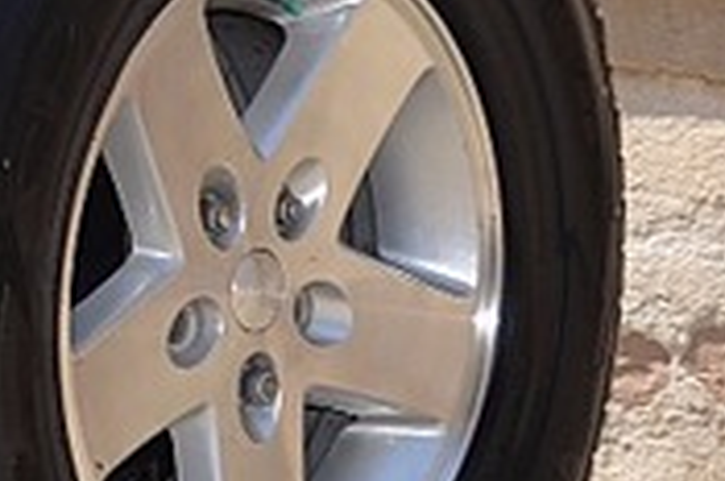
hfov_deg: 9.0
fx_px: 3980
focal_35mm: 198
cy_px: 290
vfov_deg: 6.9
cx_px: -1206
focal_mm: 18
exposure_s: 1/200
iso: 100
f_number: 6.3
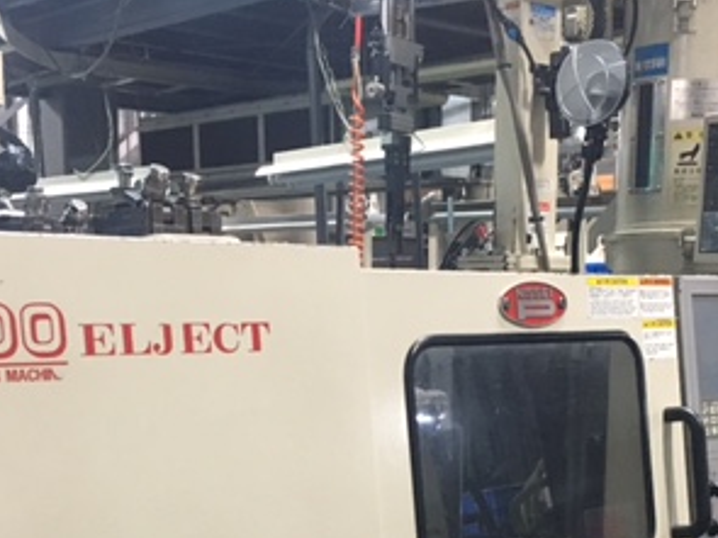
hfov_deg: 30.7
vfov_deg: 22.6
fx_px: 1306
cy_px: 494
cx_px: 370
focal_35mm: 63
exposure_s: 1/15
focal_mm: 4.15
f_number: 2.2
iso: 200
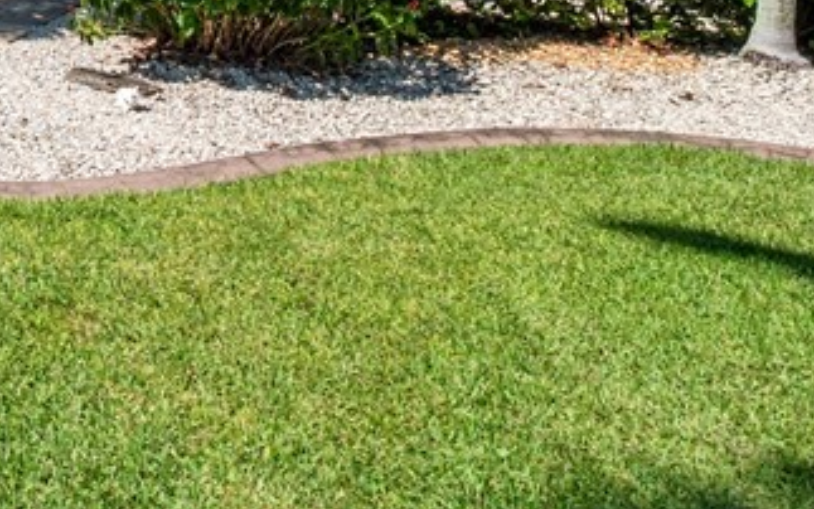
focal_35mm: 47
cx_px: -207
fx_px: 1043
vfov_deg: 23.6
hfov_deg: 33.2
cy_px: -181
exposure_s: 1/320
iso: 200
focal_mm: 7
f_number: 7.1
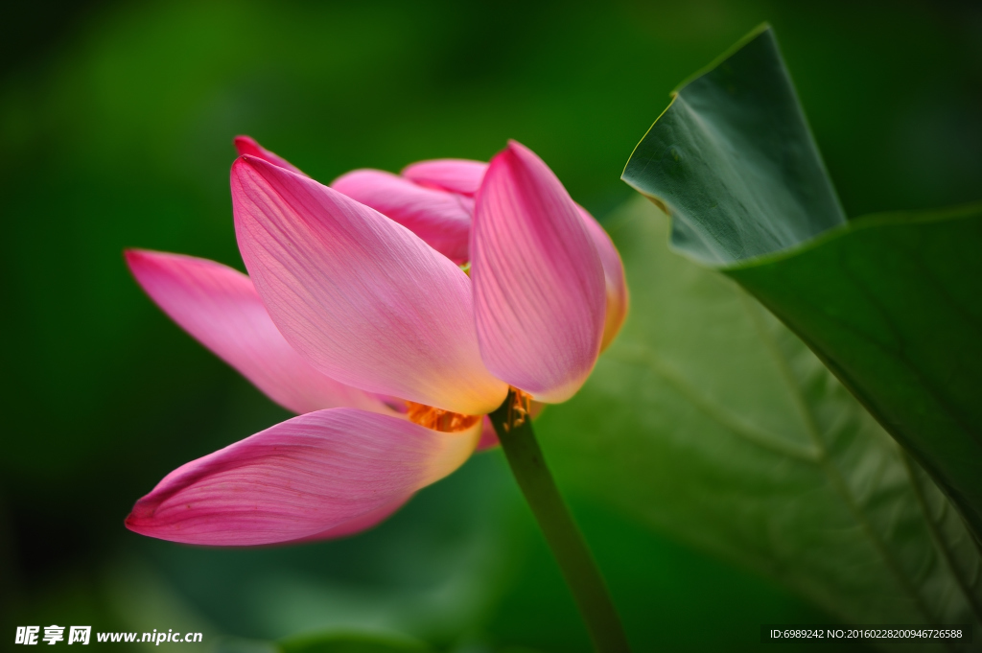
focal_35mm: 200
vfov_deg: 6.9
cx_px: 491
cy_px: 326
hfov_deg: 10.3
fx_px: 5451
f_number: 2.8
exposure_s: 1/400
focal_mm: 200
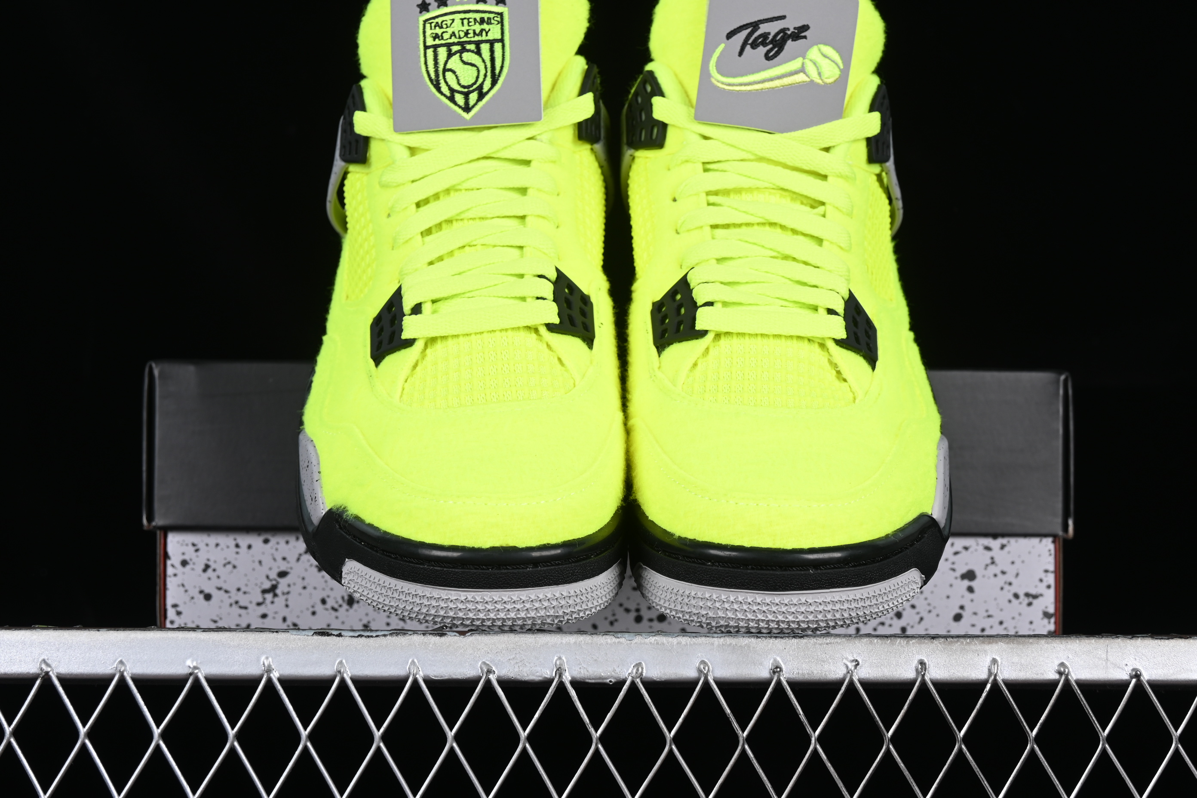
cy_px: 399
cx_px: 598
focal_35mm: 75
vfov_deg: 18.2
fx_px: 2494
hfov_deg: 27.0
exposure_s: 1/80
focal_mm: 50
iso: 160
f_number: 8
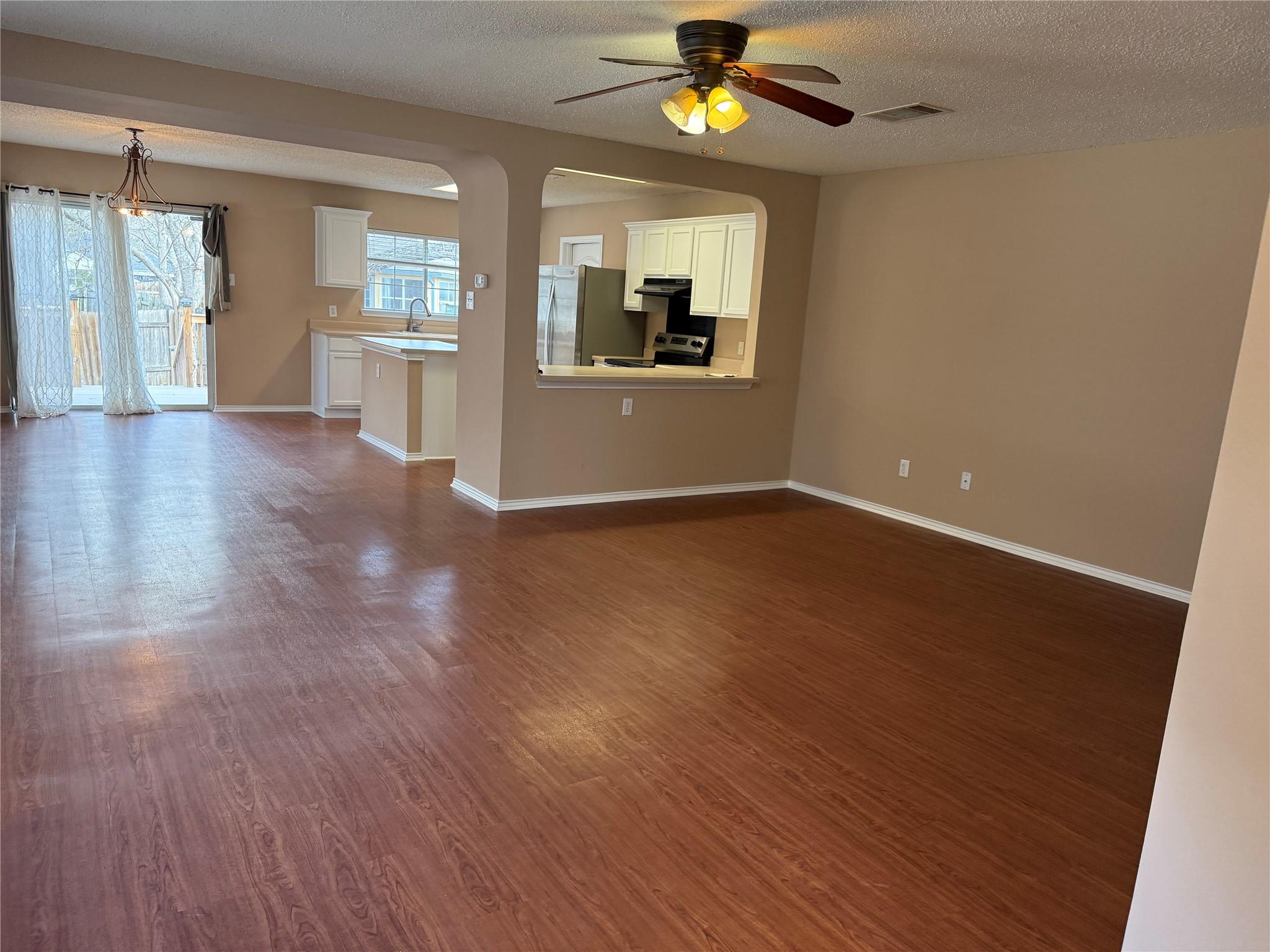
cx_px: 635
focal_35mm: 24
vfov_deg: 56.8
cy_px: 476
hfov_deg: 71.6
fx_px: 881
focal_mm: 6.76
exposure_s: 1/120
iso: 250
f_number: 1.78
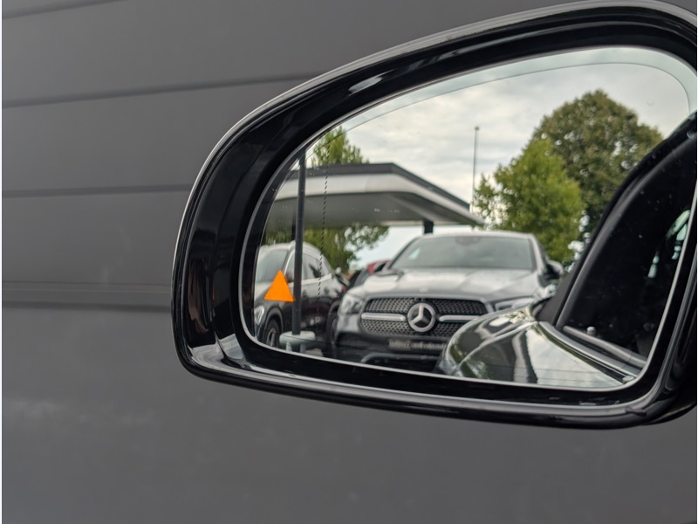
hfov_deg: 38.9
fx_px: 988
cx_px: 349
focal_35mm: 49
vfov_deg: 29.7
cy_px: 262
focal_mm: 6.9
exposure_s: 1/403
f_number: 1.68
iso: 17
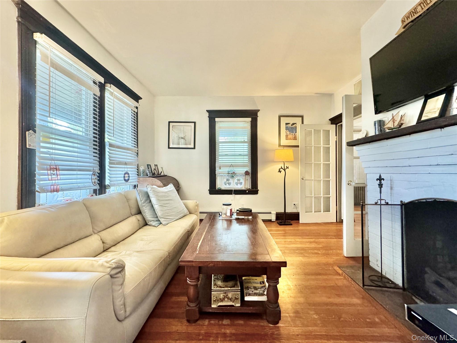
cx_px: 228
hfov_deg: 102.1
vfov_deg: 85.7
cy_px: 172
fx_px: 185
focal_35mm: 14
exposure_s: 1/60
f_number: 2.2
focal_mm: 2.22
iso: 400
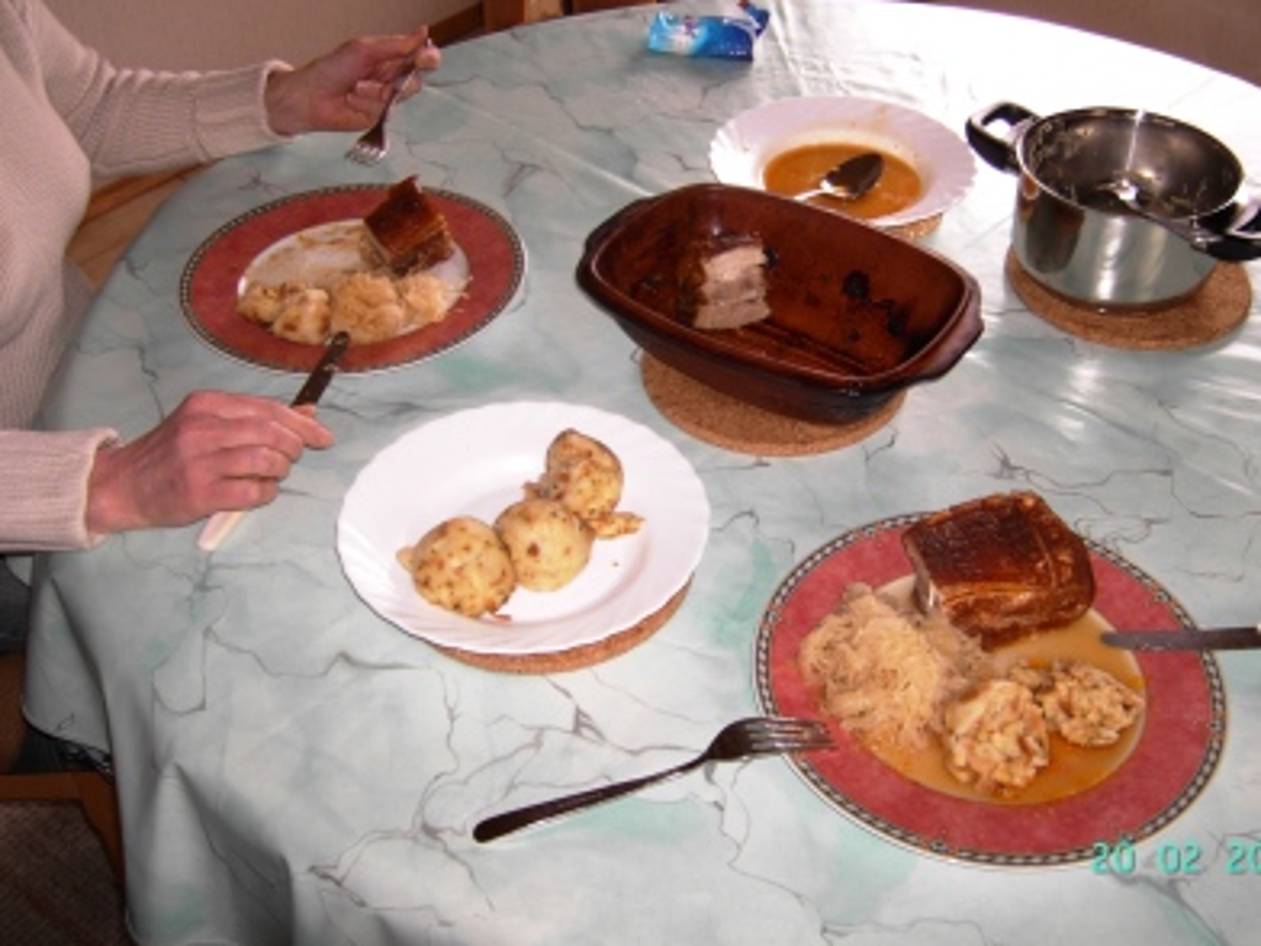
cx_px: 701
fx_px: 1457
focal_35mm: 40
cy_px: 409
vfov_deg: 35.9
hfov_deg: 46.7
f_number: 2.8
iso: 200
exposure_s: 1/17
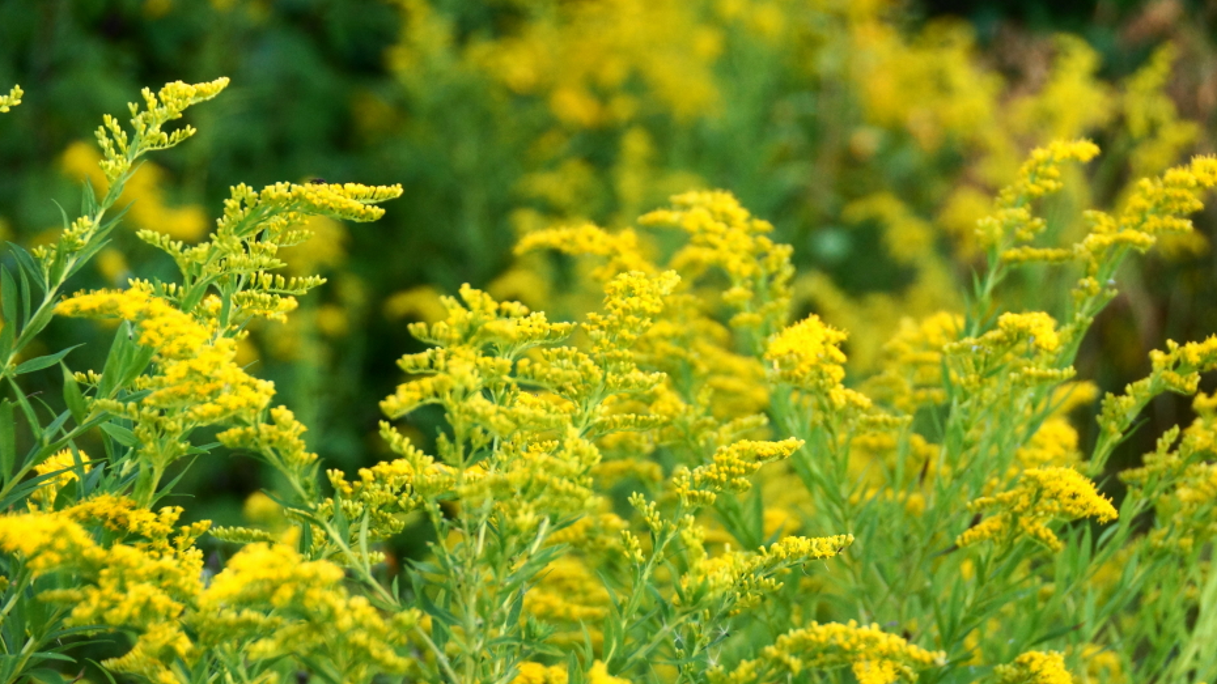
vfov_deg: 8.0
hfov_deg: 14.1
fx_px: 4905
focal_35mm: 152
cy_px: 424
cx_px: 645
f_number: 5.6
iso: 500
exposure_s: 1/160
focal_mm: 90
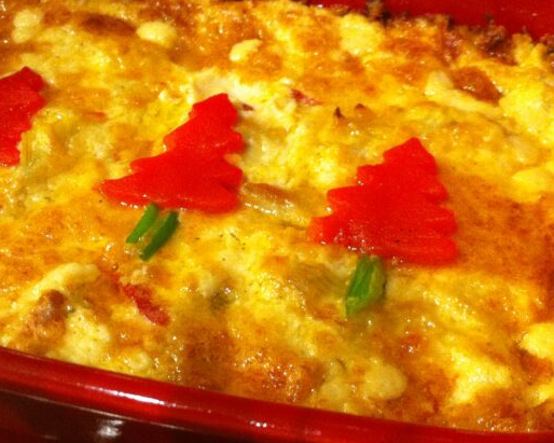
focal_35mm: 51
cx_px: 262
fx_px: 836
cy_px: 226
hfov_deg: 36.7
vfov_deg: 29.7
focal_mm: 3.85
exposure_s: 1/15
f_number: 2.8
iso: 400
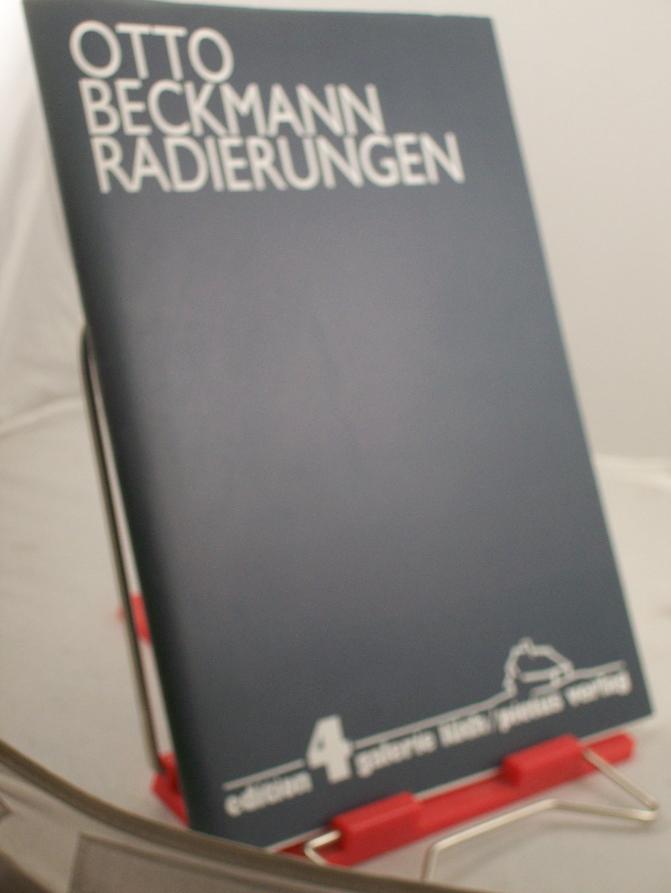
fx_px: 2117
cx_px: 336
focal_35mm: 82
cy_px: 446
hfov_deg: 18.0
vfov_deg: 23.8
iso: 125
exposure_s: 1/80
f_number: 4
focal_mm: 13.6
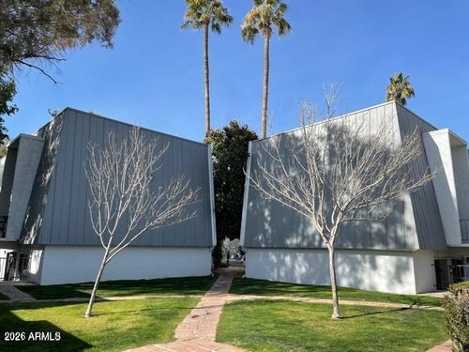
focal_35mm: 26
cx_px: 234
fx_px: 352
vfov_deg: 53.1
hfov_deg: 67.3
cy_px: 176
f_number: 1.6
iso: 32
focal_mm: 4.2
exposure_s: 1/2174
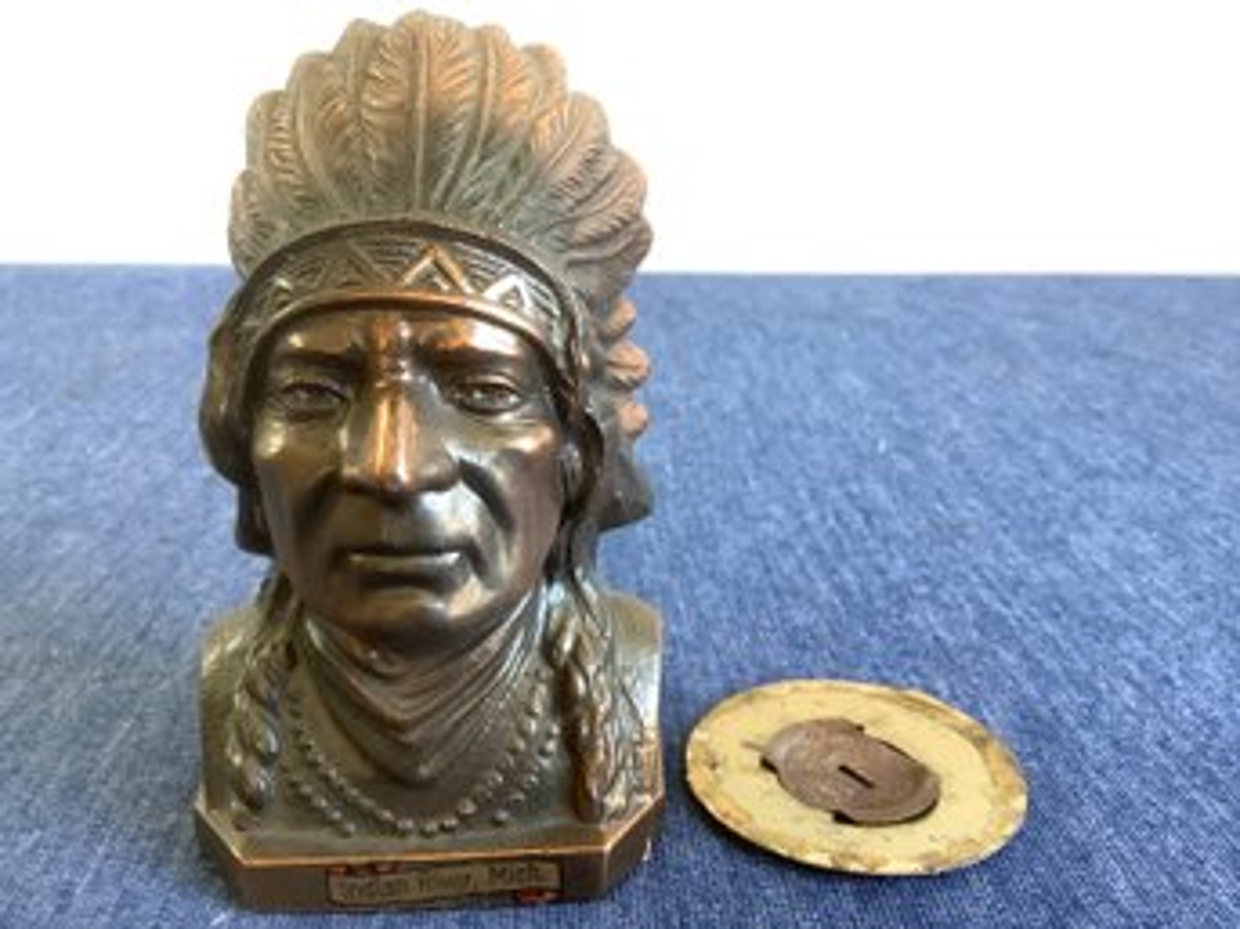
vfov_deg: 45.4
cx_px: 620
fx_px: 1110
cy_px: 464
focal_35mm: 31
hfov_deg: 58.4
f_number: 2.4
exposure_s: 1/50
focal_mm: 3.3
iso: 125
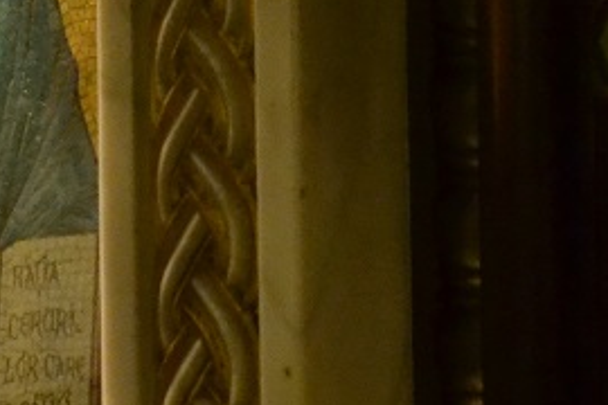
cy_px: 130
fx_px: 4273
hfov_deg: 7.9
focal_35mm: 253
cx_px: -435
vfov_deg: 5.4
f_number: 4.5
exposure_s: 1/40
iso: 3200
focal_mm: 38
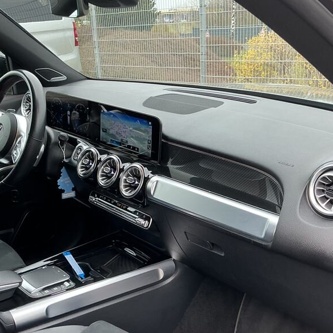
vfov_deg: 37.2
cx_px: 180
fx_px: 490
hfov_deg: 37.5
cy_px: 216
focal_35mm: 45
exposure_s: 1/120
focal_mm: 3
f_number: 1.8
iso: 16
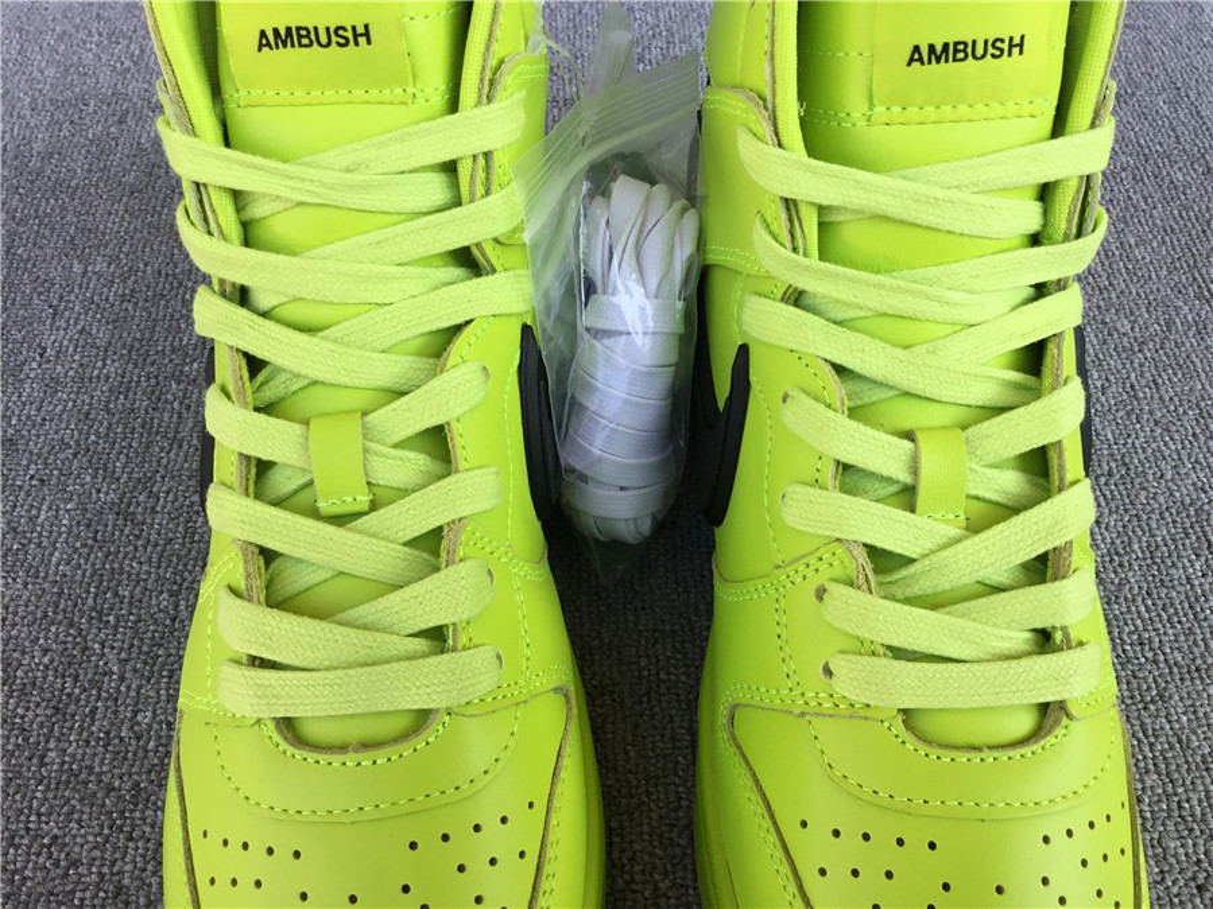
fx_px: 1086
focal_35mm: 31
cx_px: 606
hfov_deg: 58.4
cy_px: 454
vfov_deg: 45.4
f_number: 2.4
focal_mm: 3.3
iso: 25
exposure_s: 1/209
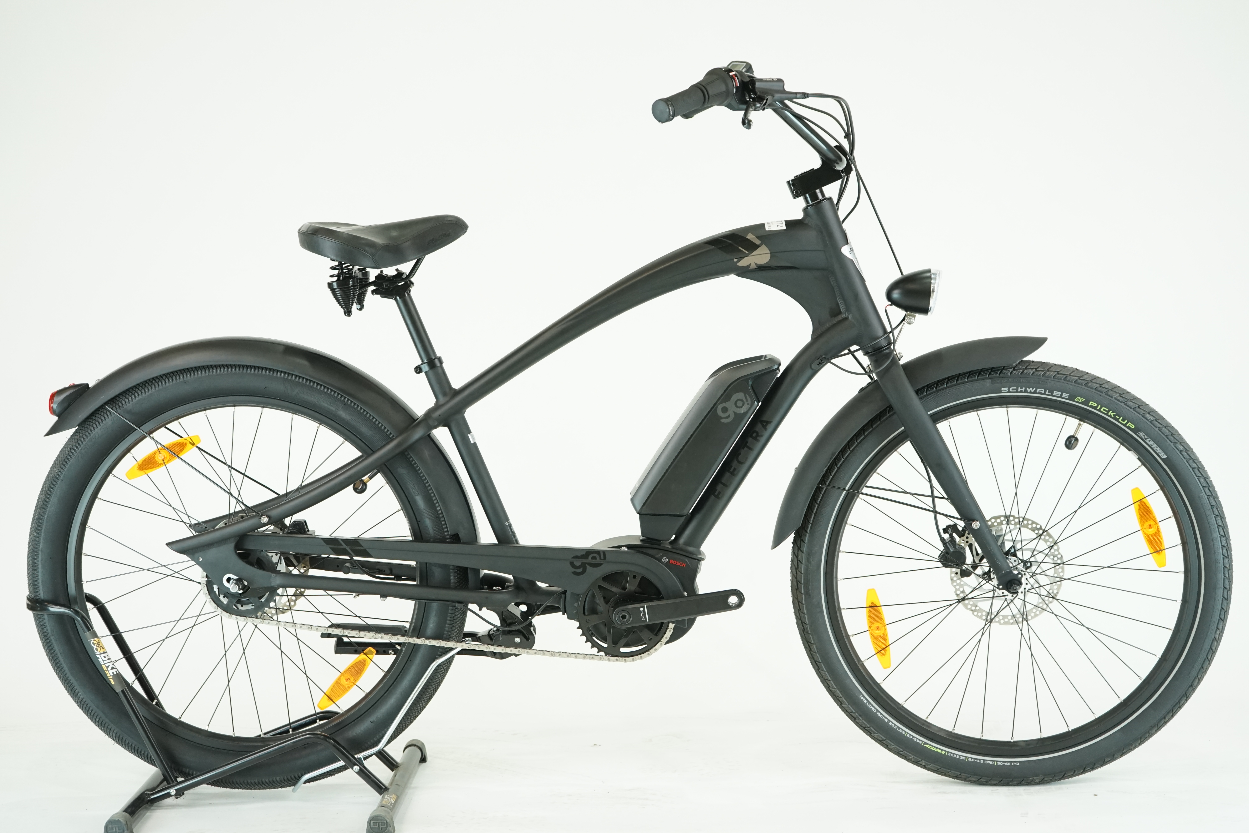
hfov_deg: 36.9
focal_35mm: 54
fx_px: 1873
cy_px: 416
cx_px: 624
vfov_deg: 25.1
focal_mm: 54
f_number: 5
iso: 1600
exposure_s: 1/200
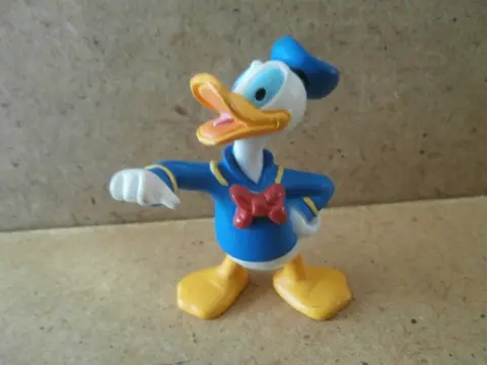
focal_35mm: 24
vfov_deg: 56.8
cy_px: 182
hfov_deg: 71.6
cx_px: 244
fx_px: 338
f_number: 3
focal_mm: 4.2
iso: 160
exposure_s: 1/30
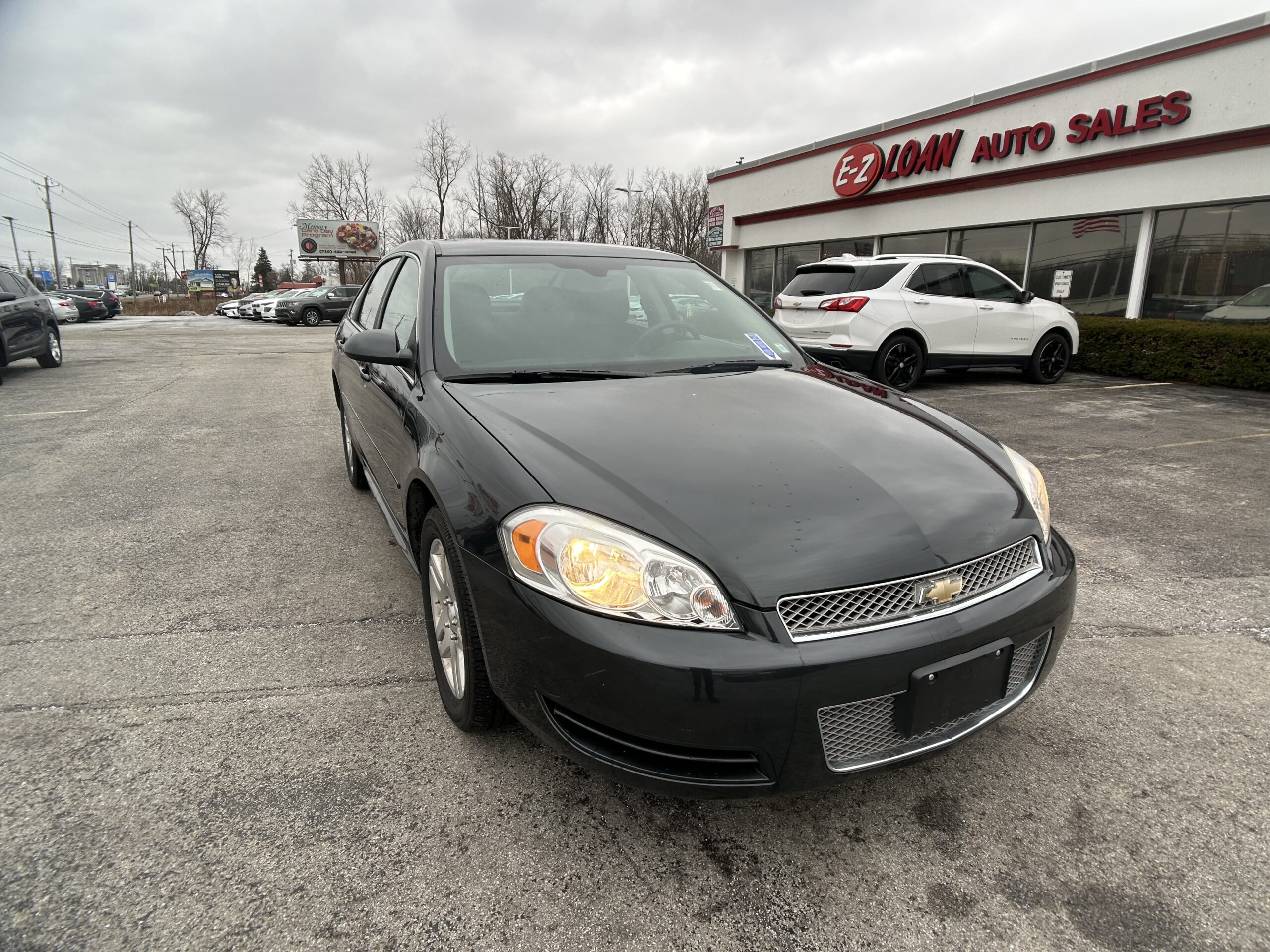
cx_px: 635
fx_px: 954
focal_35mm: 26
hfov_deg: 67.3
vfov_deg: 53.1
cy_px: 476
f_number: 1.5
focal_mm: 5.7
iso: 40
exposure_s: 1/156
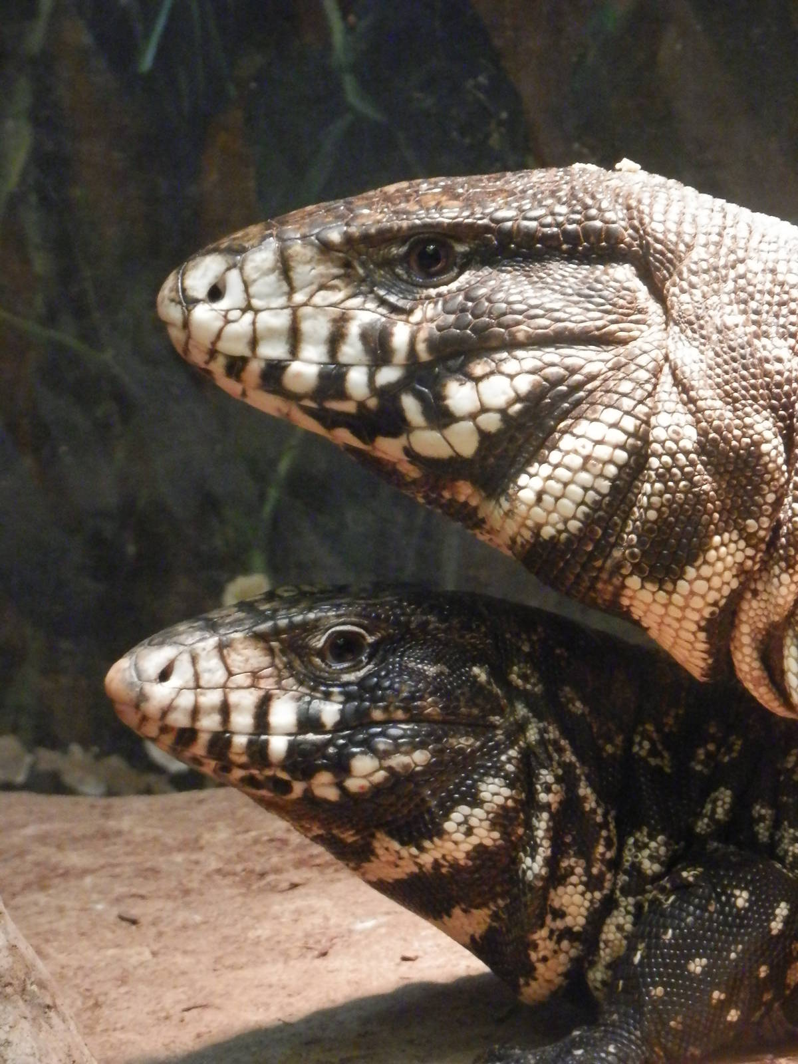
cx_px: 399
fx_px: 9283
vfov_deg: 6.6
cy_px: 532
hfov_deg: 4.9
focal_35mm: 302
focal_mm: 53.9
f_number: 6.5
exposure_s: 1/25
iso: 800
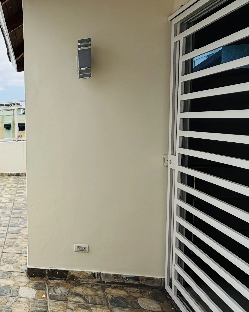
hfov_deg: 33.8
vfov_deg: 52.8
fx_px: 313
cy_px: 165
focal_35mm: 34
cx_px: -60
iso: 25
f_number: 2.2
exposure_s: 1/770
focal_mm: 2.22
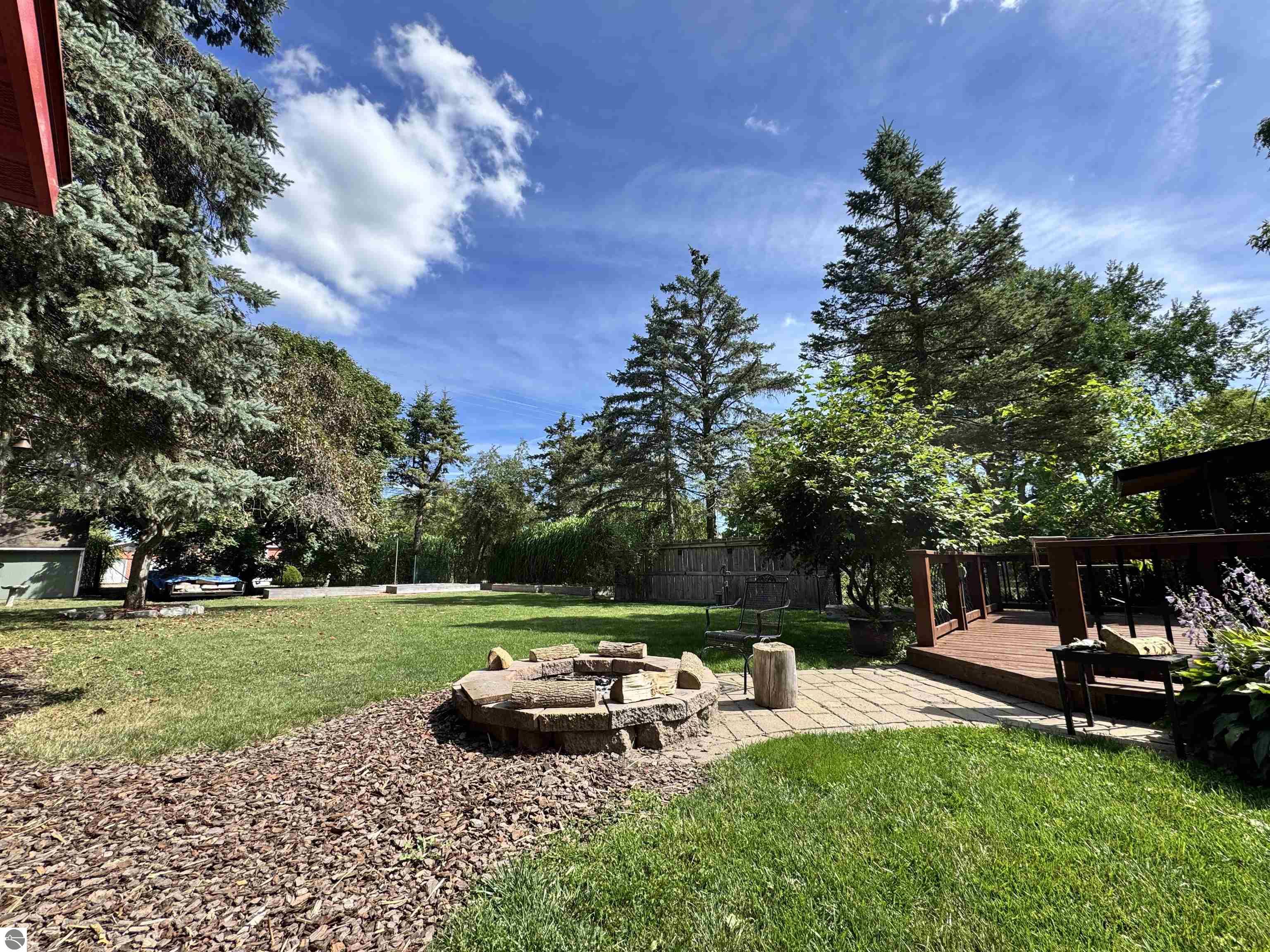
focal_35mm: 14
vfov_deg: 85.7
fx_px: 514
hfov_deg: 102.1
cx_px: 635
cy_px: 476
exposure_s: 1/1063
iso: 50
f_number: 2.2
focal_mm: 2.22
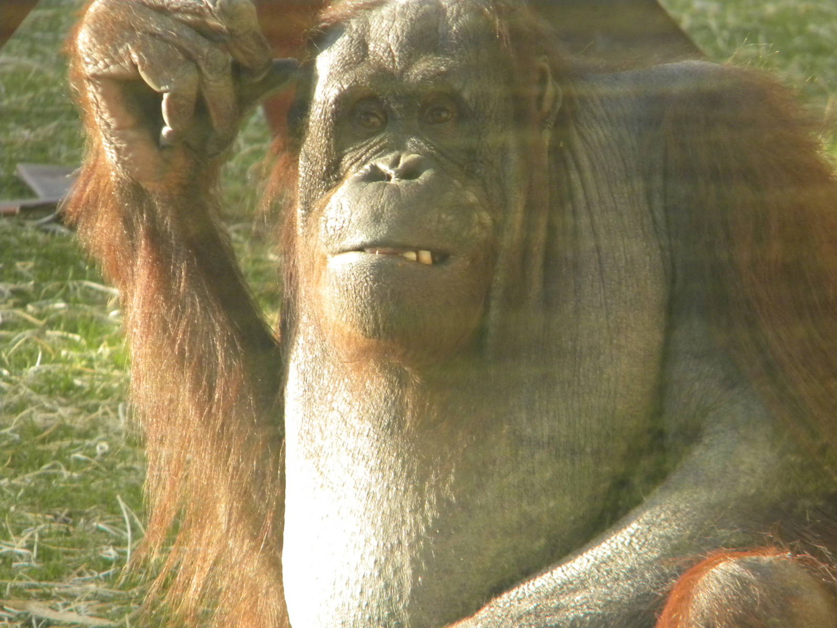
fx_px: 10010
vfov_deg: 3.6
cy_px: 314
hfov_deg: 4.8
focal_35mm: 414
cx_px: 418
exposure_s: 1/310
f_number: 5.4
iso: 405
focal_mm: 75
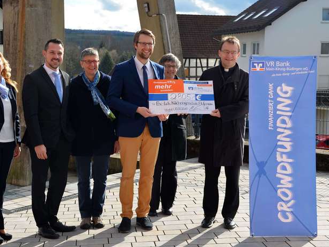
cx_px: 144
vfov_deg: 25.4
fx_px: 547
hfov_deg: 33.4
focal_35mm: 58
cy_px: 123
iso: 160
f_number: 8
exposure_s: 1/250
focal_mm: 35
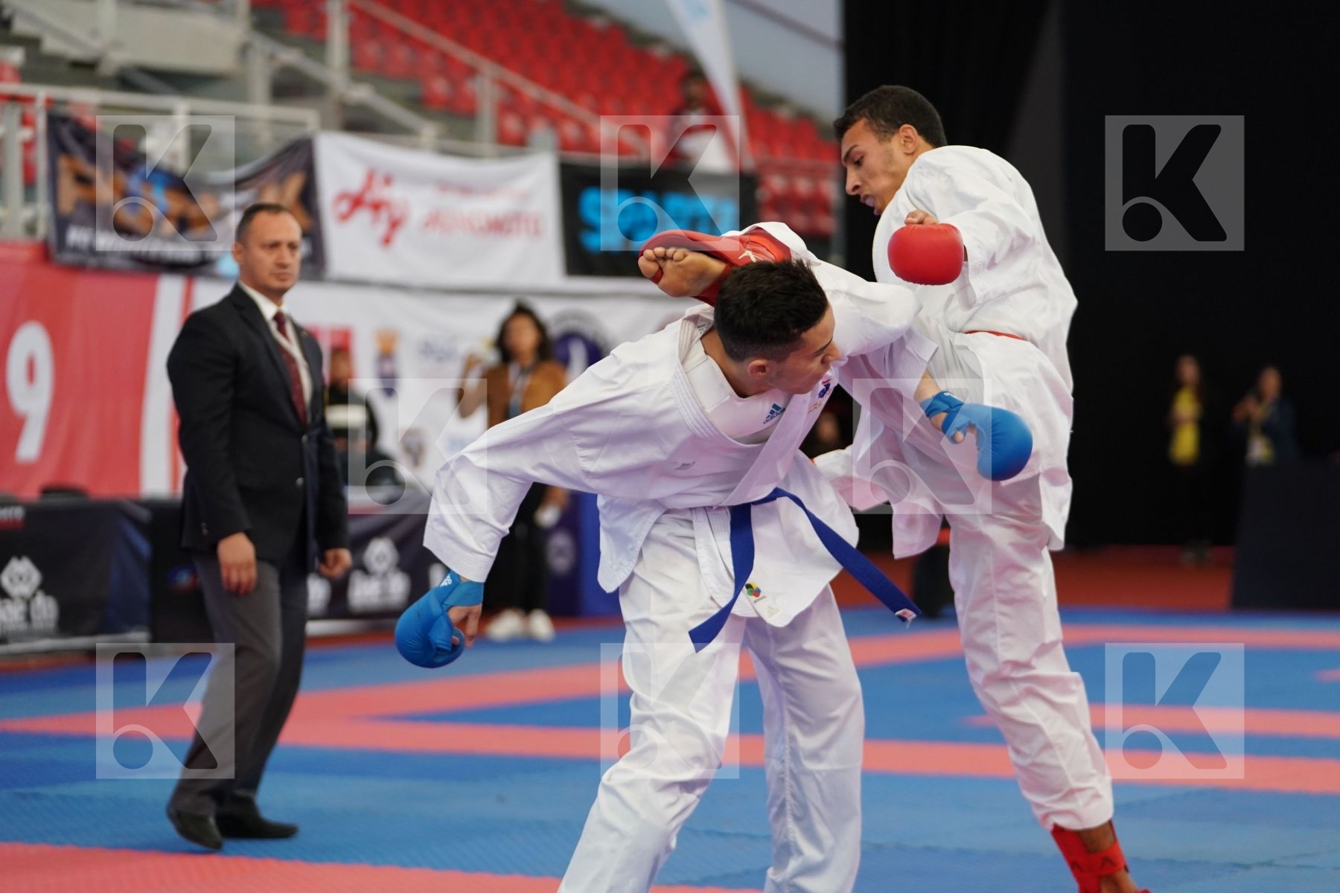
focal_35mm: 107
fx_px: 3982
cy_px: 446
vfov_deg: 12.8
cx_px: 670
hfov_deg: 19.1
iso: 2000
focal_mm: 107
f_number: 2.8
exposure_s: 1/1000
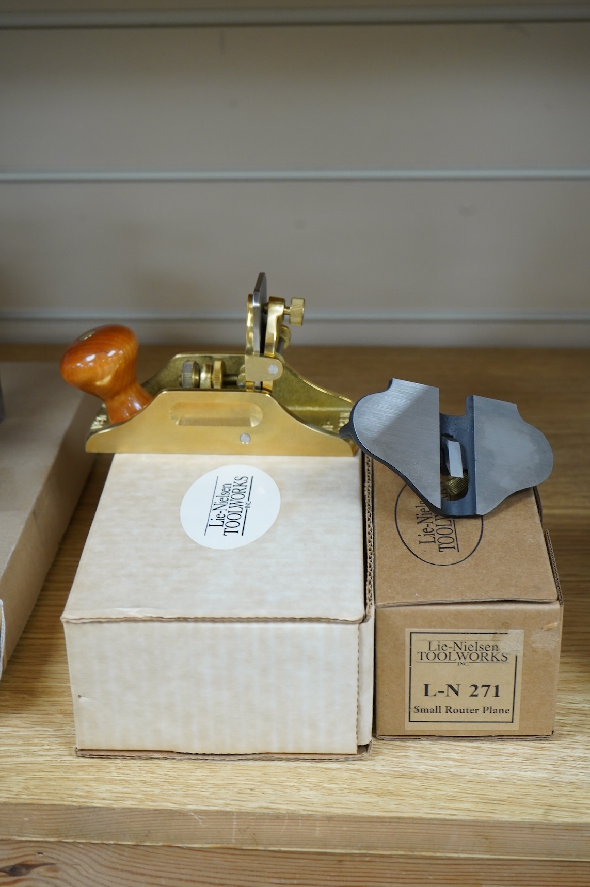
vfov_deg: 38.2
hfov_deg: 25.9
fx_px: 1281
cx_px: 295
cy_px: 444
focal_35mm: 52
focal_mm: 52
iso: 2500
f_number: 8
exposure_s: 1/80
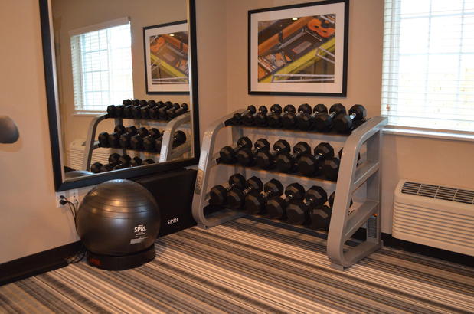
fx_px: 473
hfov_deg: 53.2
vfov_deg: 36.7
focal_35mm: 36
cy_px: 157
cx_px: 237
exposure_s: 1/60
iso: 1400
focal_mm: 24
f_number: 4
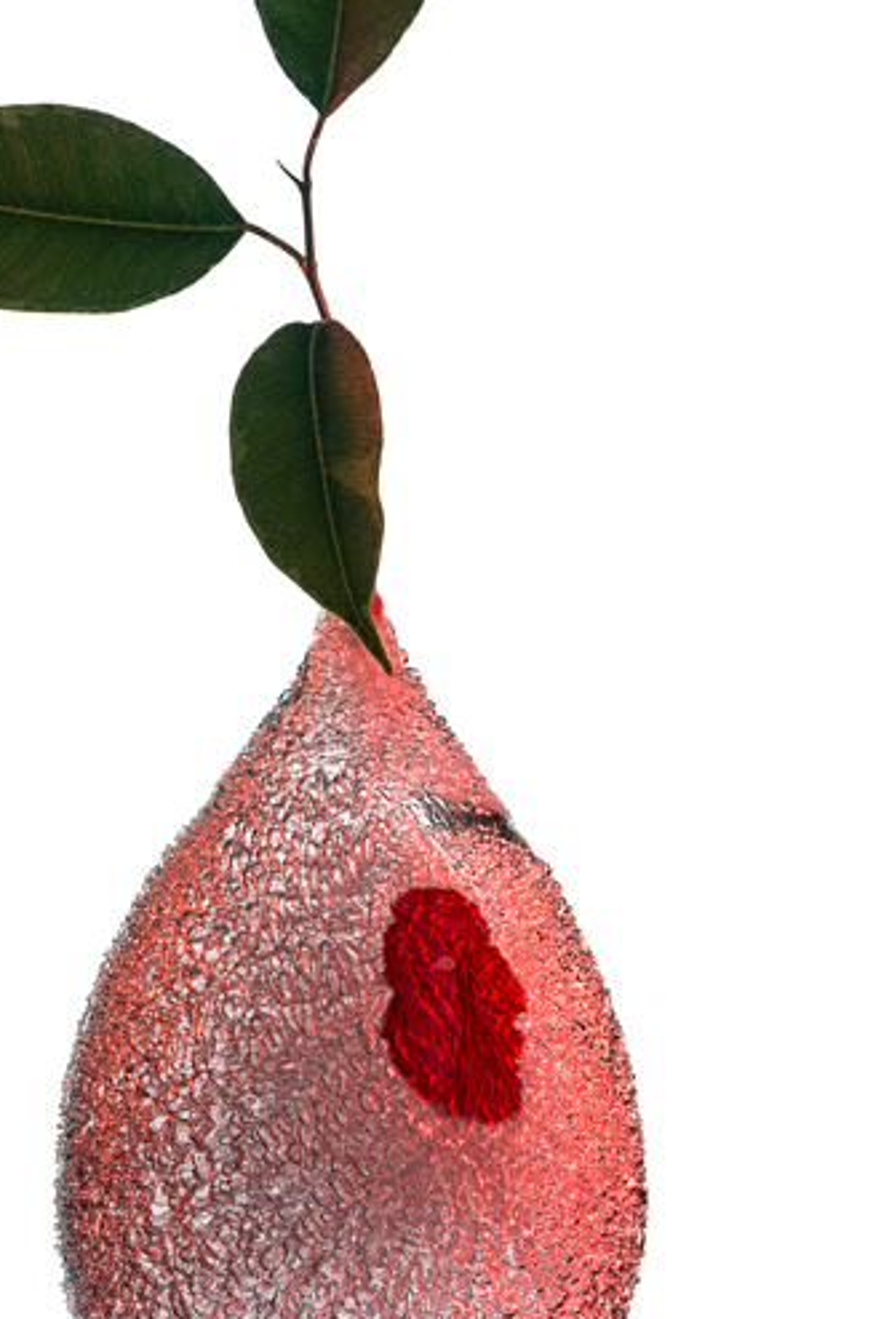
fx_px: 6231
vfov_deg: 12.1
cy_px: 523
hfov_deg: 8.1
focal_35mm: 170
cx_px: 352
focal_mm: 105
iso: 100
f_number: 16
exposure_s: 1.6
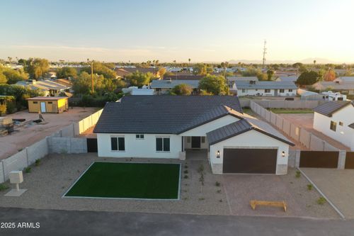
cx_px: 177
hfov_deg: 65.5
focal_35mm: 28
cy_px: 118
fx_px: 275
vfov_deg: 46.4
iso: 100
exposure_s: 1/60
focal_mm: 10.26
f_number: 3.5
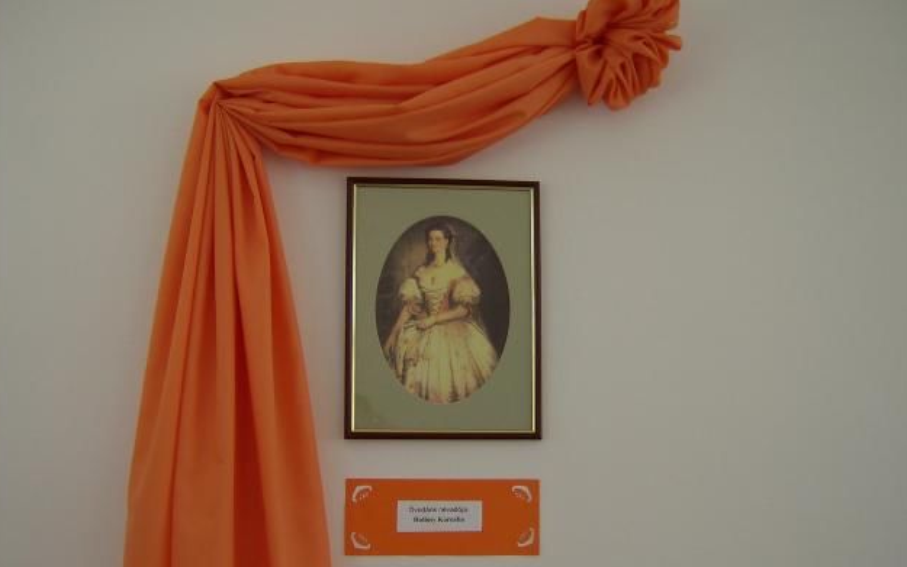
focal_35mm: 39
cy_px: 321
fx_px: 964
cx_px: 448
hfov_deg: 50.4
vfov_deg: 32.7
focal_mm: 6
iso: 100
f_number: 2.8
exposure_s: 1/131
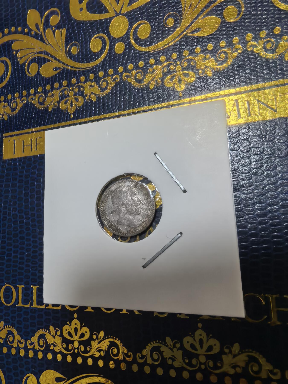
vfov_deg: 71.6
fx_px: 266
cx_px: 144
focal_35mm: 24
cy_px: 192
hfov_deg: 56.8
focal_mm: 1.68
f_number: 2.2
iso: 160
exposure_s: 1/50
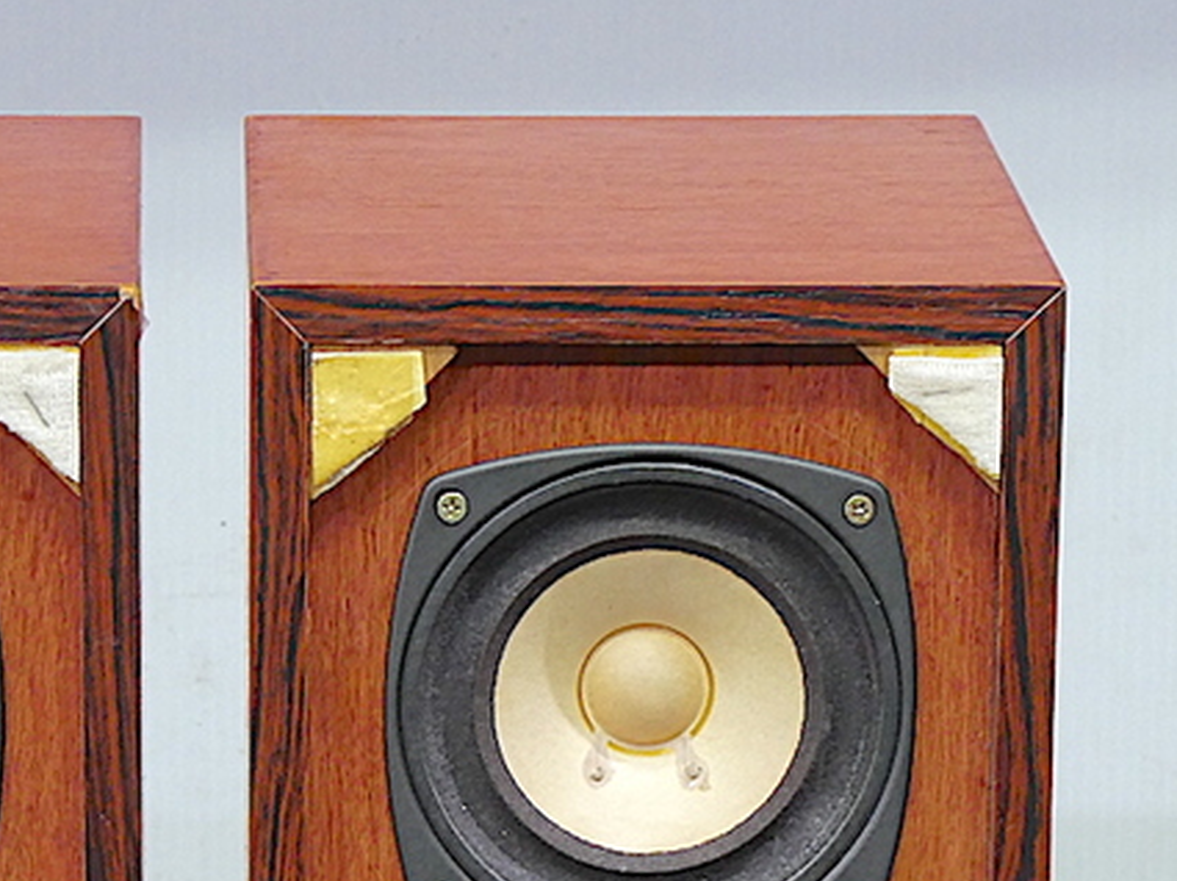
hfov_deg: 7.6
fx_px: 8833
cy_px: 964
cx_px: 197
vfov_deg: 5.7
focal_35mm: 260
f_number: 5.1
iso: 200
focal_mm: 20.6
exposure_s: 1/6
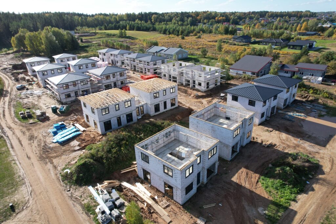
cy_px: 112
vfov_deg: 57.2
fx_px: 205
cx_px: 168
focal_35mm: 22
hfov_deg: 78.6
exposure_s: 1/1500
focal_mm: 8.38
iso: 150
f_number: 2.8
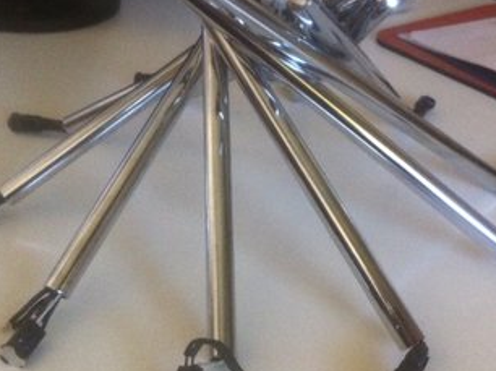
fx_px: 816
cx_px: 291
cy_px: 164
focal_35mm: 57
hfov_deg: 33.7
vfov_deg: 25.6
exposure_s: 1/17
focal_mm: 3.85
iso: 250
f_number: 2.8
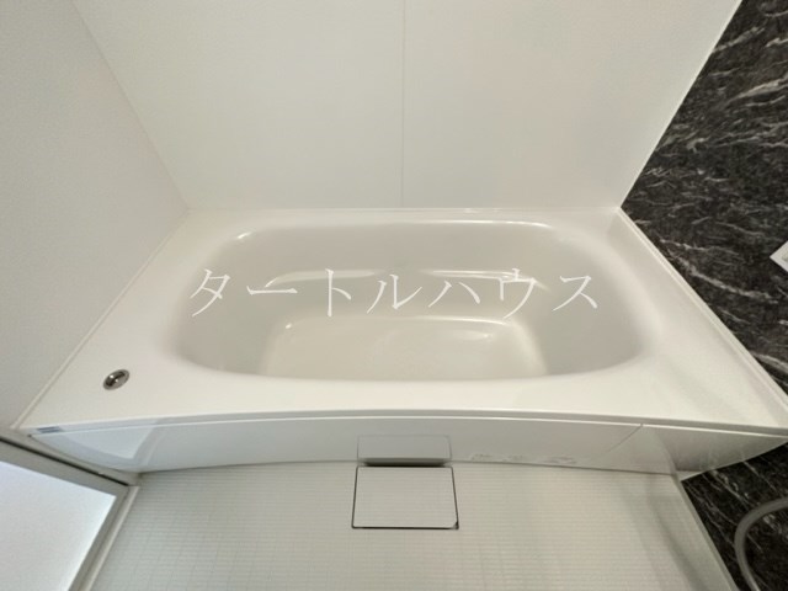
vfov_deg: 85.7
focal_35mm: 14
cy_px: 296
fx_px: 319
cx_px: 394
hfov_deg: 102.1
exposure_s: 1/60
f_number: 2.2
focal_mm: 2.22
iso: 400
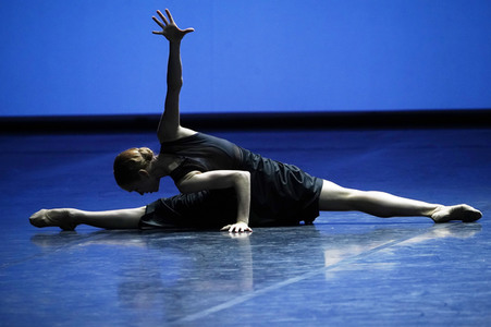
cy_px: 164
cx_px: 246
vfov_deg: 2.8
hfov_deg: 4.2
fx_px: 6719
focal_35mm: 493
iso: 6400
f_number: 6.3
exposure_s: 1/400
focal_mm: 493
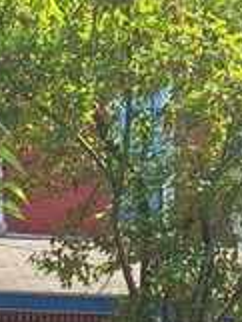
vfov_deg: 18.1
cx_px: 20
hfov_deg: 15.4
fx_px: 884
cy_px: 503
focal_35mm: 95
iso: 40
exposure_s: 1/1085
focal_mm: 5.54
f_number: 1.8
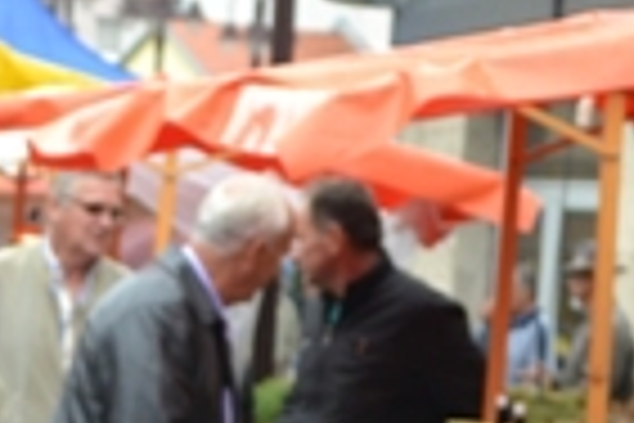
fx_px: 5512
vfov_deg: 4.3
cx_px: -499
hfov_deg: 6.4
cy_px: 808
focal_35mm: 313
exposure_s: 1/125
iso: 320
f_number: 5.6
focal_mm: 46
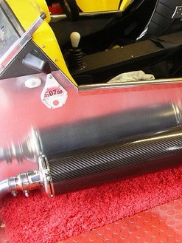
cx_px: 220
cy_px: 82
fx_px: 504
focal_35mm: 72
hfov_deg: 19.3
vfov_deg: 26.9
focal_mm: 7.8
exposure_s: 1/40
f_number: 2.8
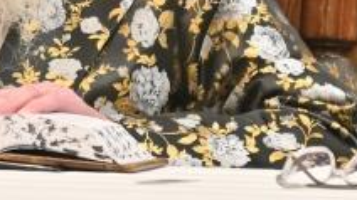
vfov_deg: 0.8
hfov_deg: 1.4
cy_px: -32
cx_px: -34
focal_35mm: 1520
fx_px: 14381
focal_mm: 200
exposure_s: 1/400
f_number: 2.8
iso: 400
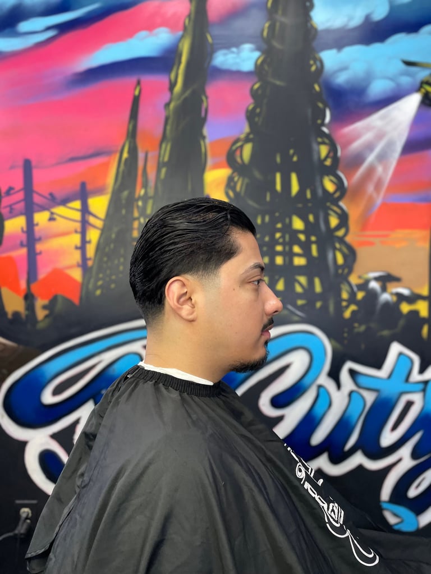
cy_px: 287
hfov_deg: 53.1
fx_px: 431
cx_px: 216
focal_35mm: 26
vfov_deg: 67.3
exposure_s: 1/120
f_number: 1.6
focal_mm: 4.2
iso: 80
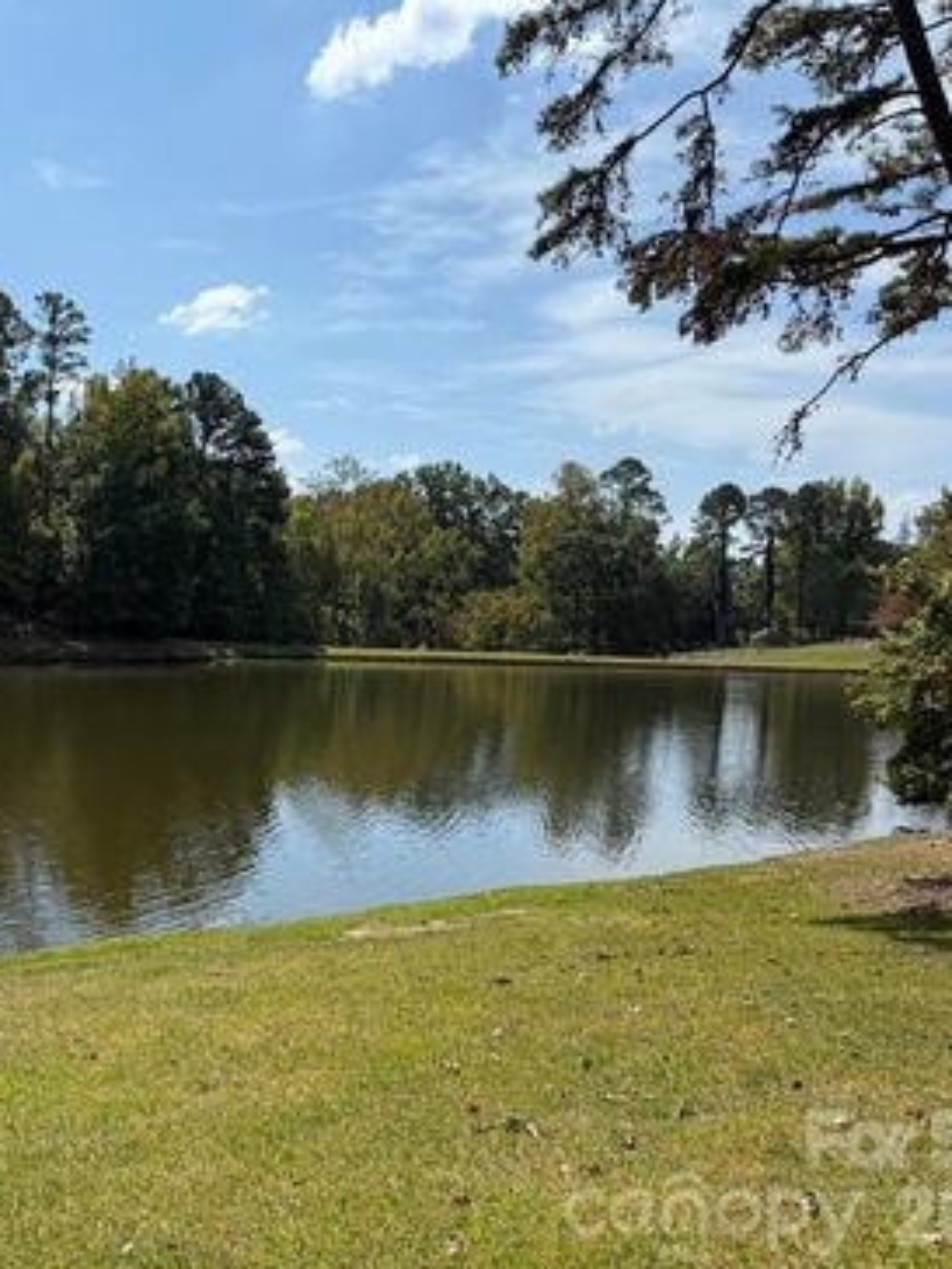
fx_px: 1210
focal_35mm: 33
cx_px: 206
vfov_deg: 55.3
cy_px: 622
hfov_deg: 41.3
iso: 80
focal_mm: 6.76
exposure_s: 1/6173
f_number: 1.78
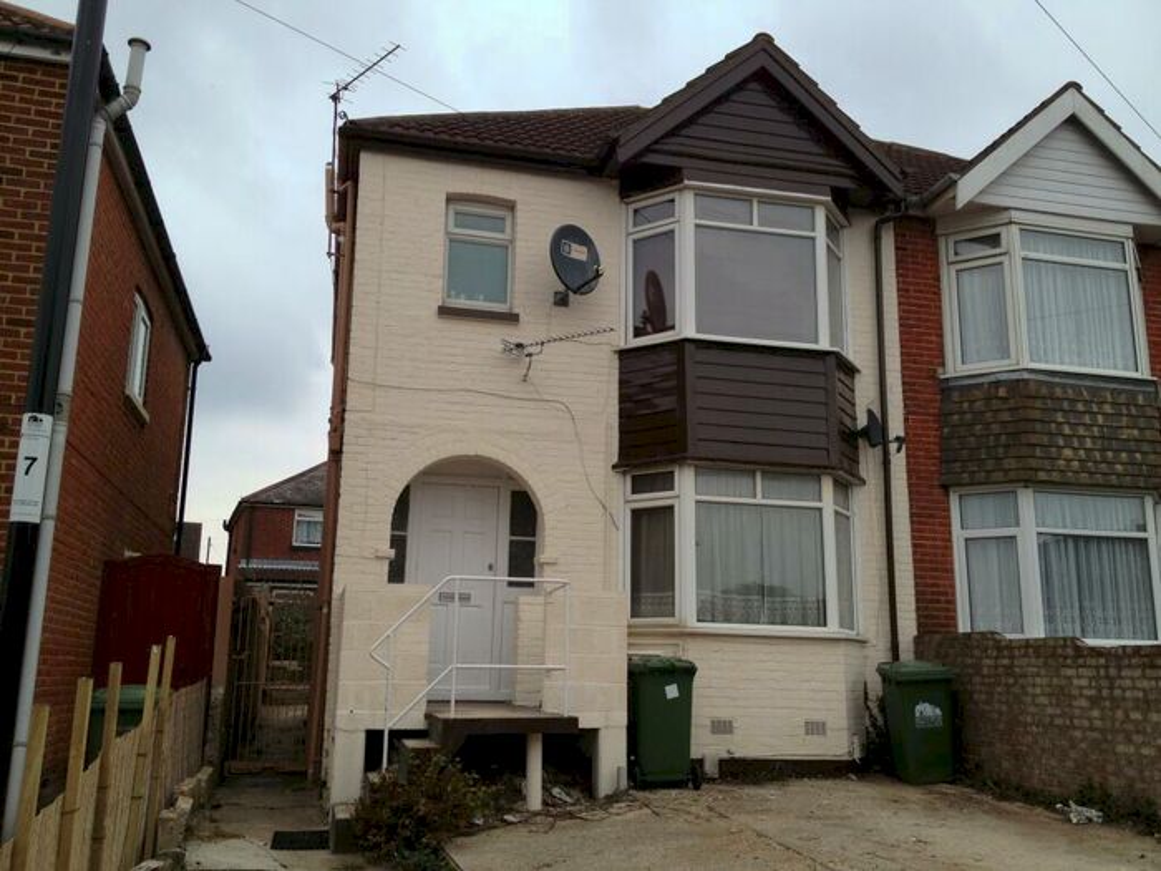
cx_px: 580
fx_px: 1174
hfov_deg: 52.6
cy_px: 436
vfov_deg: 40.7
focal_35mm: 35
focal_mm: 4.28
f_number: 2.4
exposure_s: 1/368
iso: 50
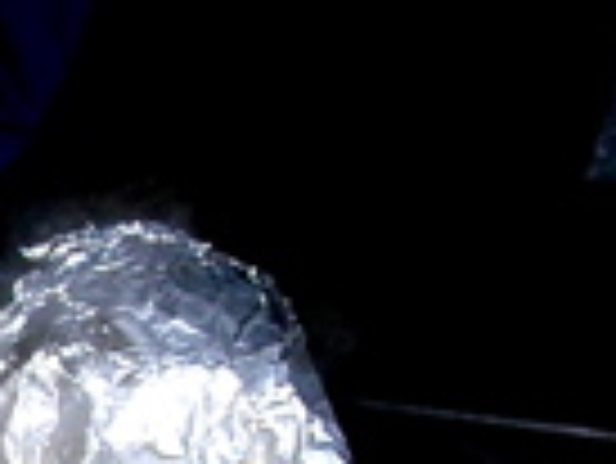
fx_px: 2992
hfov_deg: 10.9
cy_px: 714
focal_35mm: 168
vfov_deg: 8.6
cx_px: -558
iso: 50
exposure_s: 1/60.1
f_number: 2.7
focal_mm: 6
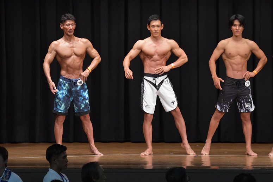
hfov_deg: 9.5
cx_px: 136
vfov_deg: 6.3
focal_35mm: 217
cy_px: 91
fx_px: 1645
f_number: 5.6
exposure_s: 1/400
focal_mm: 145
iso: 6400
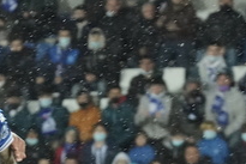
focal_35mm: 821
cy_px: 278
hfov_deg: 2.5
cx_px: 181
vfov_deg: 1.7
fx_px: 5614
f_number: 6.3
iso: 8000
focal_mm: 232
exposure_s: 1/1000
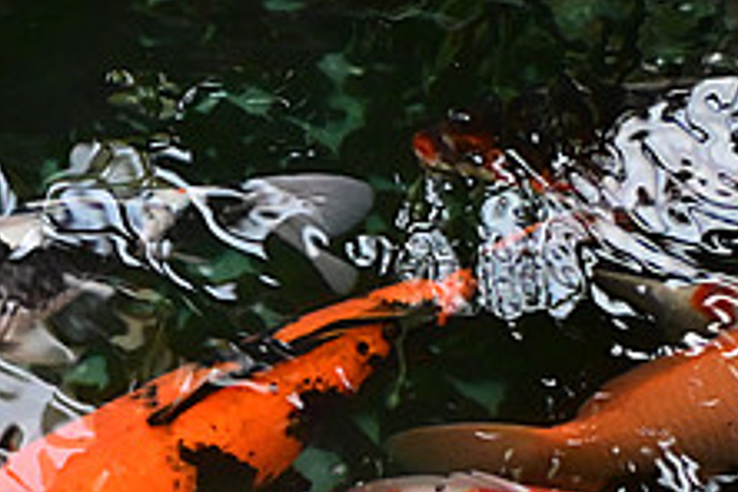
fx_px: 3214
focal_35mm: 157
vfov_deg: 8.5
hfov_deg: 12.7
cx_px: -219
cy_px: 750
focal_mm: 29
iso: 2800
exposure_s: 1/125
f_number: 4.8
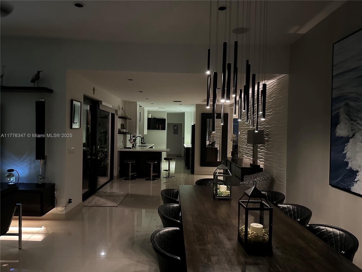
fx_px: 251
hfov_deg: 71.6
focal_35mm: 24
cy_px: 136
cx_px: 181
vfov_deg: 56.8
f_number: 1.78
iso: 1600
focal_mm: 6.86
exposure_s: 1/30
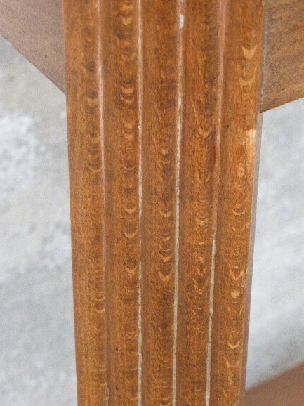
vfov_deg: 16.0
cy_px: 193
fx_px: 1441
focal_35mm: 123
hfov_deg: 12.0
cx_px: 159
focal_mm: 18.2
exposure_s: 1/320
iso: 1000
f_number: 5.3
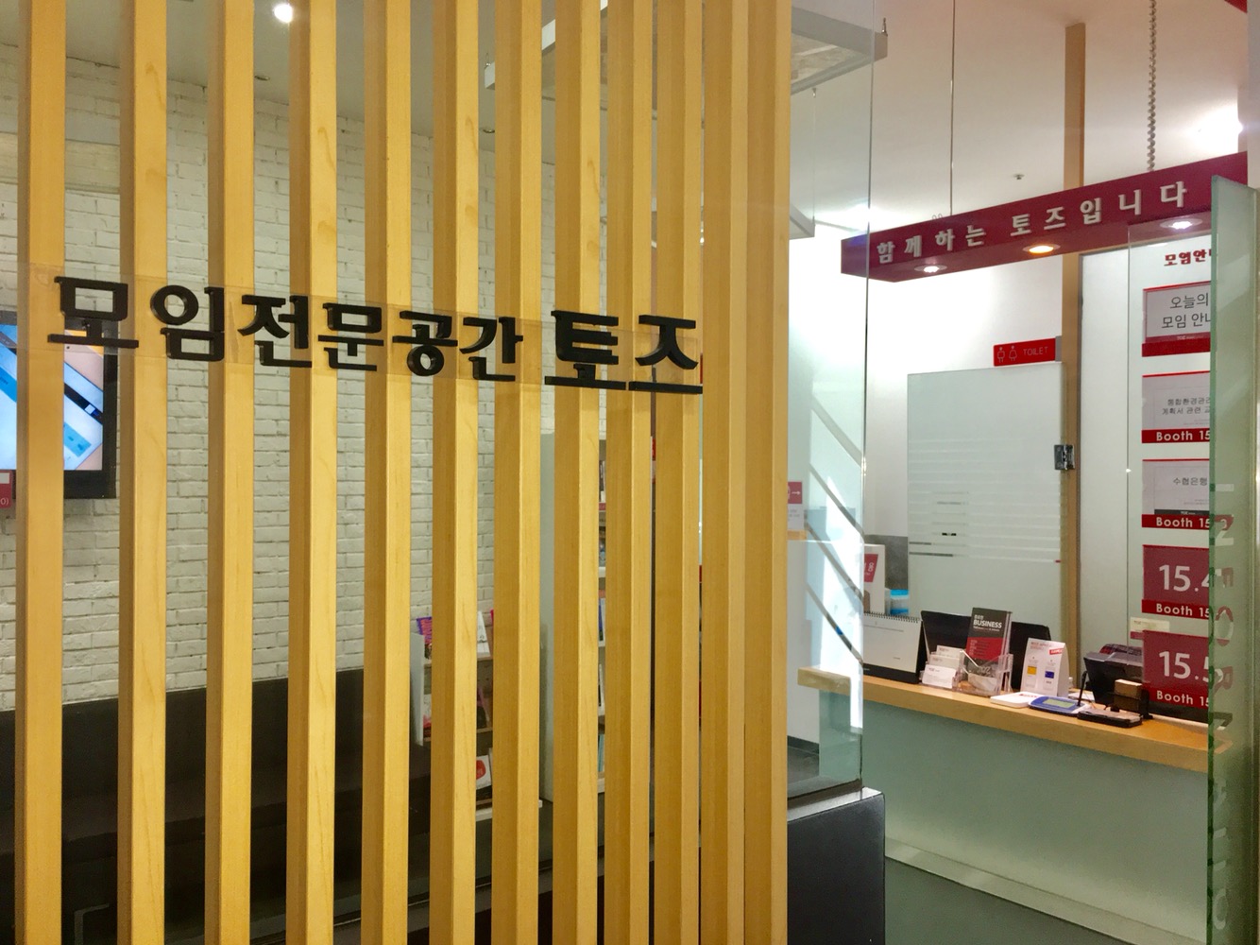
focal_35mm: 29
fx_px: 1055
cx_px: 630
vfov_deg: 48.2
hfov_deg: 61.7
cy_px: 472
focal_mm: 4.15
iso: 100
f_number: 2.2
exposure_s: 1/30
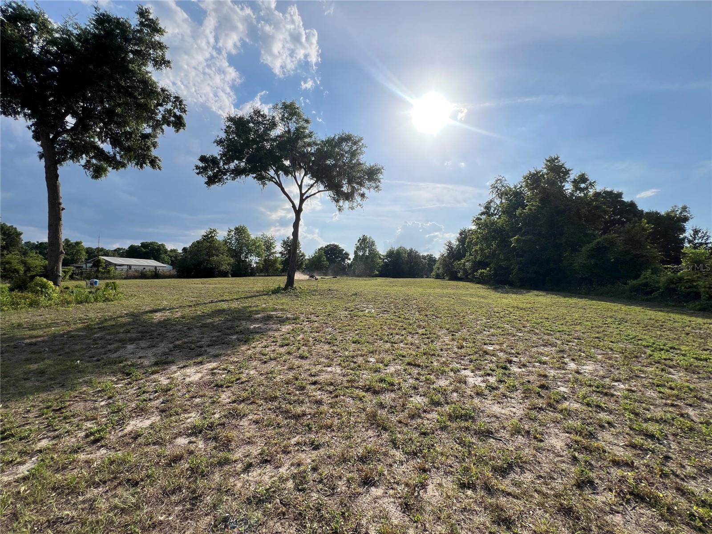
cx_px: 356
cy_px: 267
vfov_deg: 89.9
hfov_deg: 106.2
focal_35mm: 13
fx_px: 267
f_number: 1.8
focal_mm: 1.57
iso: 32
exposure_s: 1/2179
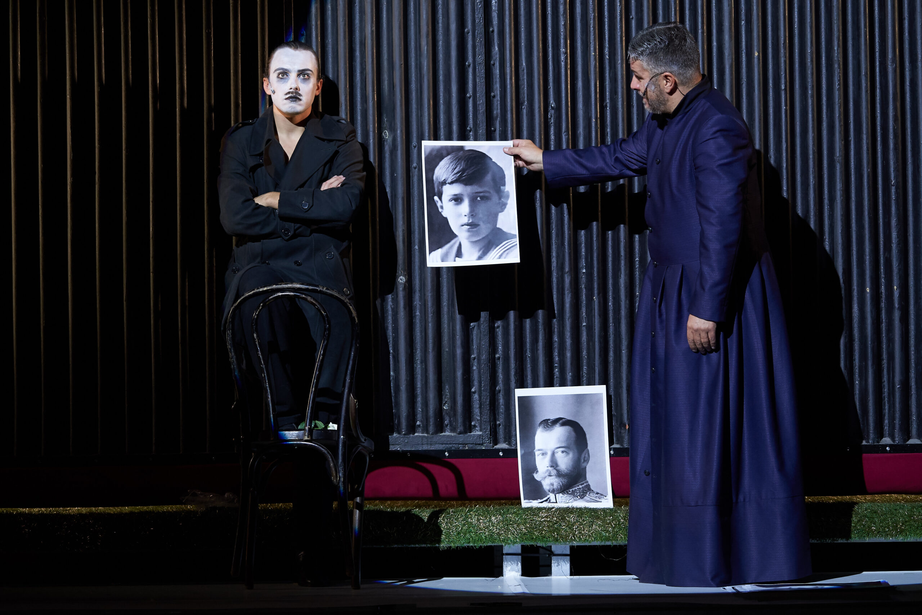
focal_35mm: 127
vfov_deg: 10.8
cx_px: 461
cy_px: 308
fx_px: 3253
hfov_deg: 16.1
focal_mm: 85
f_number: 4
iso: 1000
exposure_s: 1/160
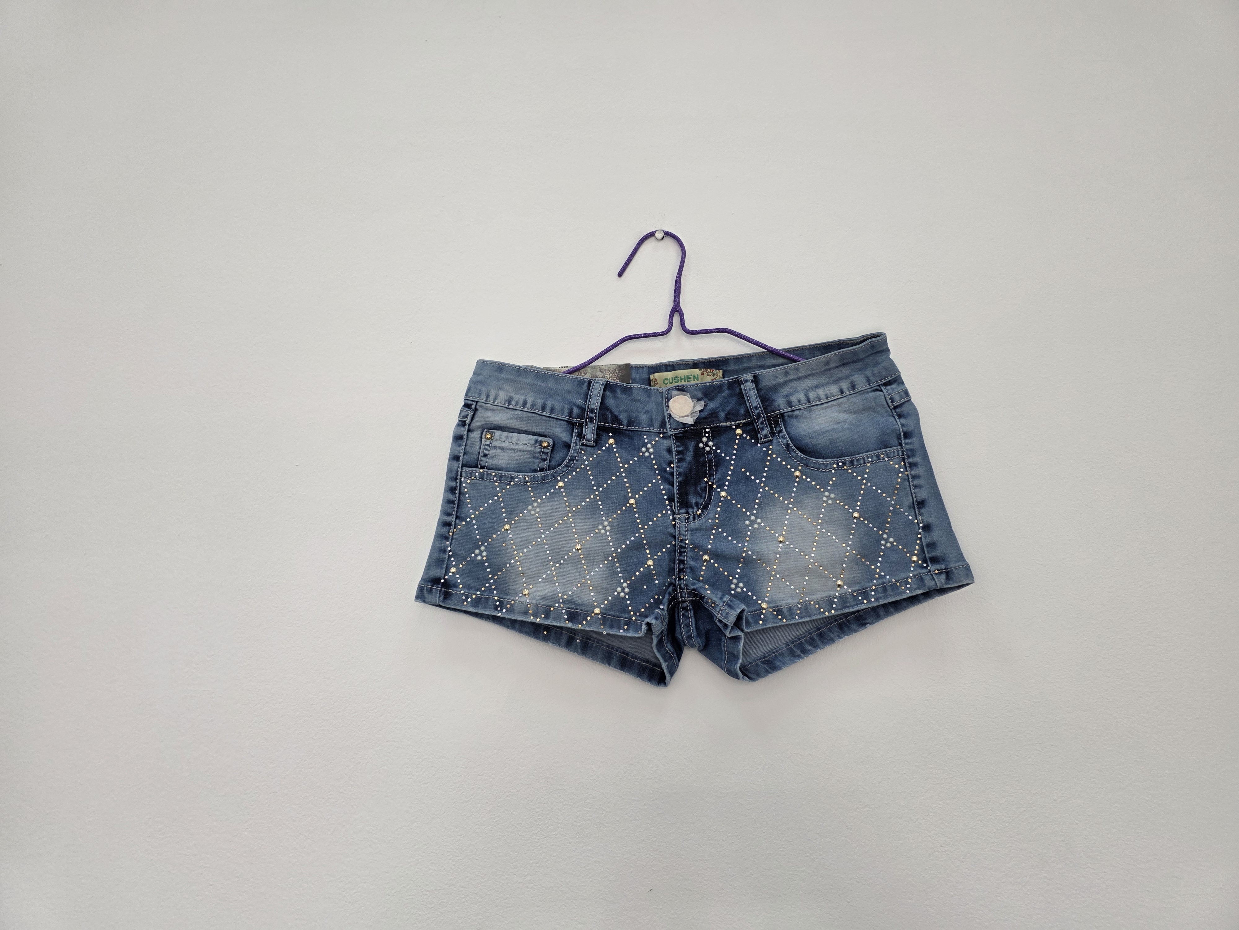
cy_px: 465
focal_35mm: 23
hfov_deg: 73.9
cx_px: 620
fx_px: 823
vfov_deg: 58.9
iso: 100
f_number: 1.7
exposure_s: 1/100
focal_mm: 6.3
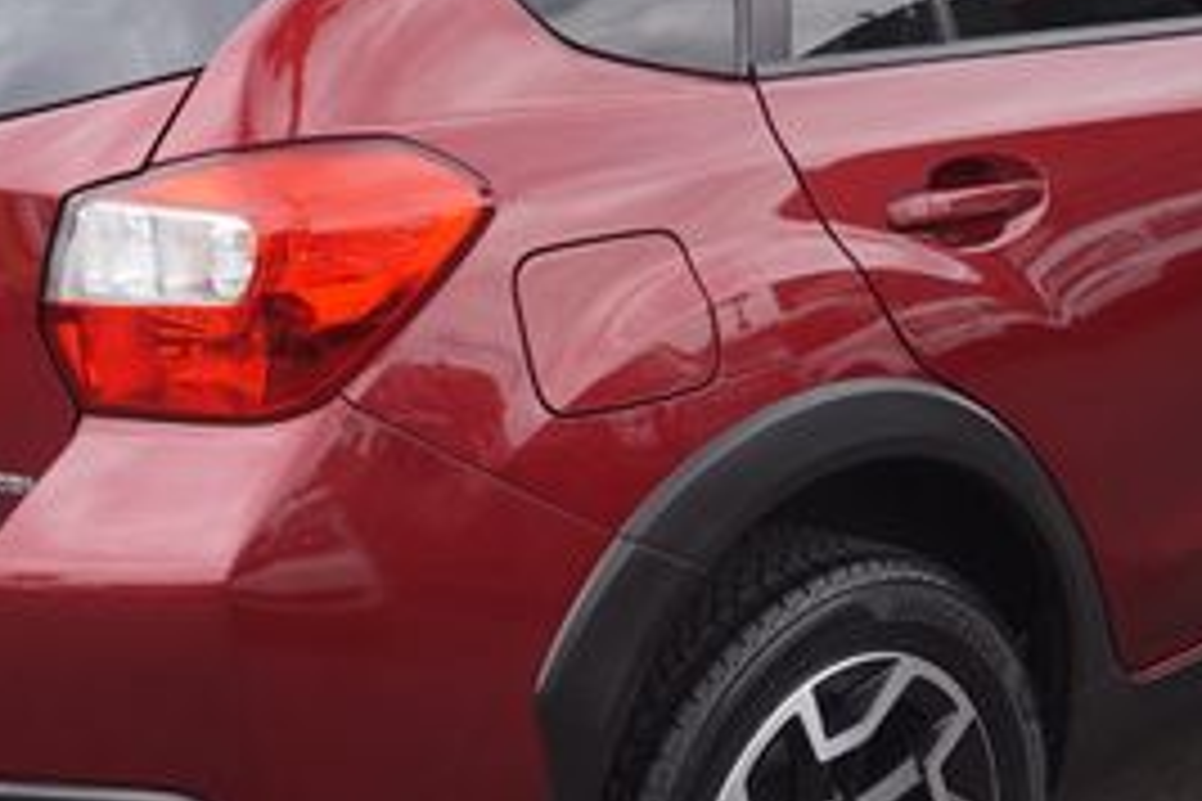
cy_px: 356
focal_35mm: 79
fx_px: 2638
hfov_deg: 25.6
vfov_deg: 17.3
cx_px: 707
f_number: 7.1
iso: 100
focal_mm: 22
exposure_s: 1/80
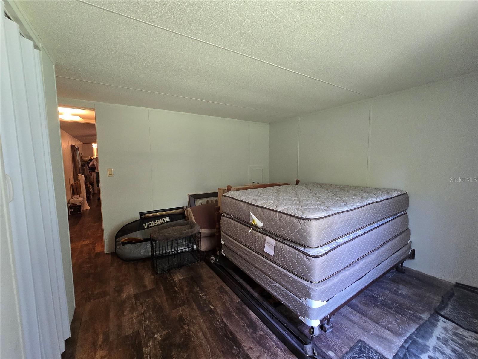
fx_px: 180
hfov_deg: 106.2
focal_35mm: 13
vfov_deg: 89.9
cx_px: 239
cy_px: 180
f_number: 2.2
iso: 320
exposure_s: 1/60
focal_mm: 2.2
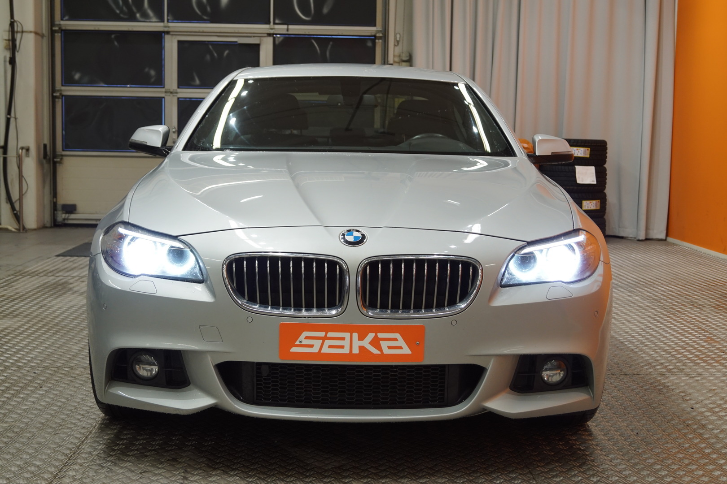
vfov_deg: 25.8
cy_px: 242
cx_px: 364
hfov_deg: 37.9
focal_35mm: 52
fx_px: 1060
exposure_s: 1/60
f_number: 4.5
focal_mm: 35
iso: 400
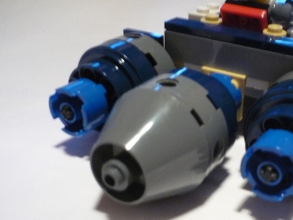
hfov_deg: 35.8
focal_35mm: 52
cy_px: 154
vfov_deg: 27.8
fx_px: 440
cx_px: 225
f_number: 2.8
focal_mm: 5.5
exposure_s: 1/20
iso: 400
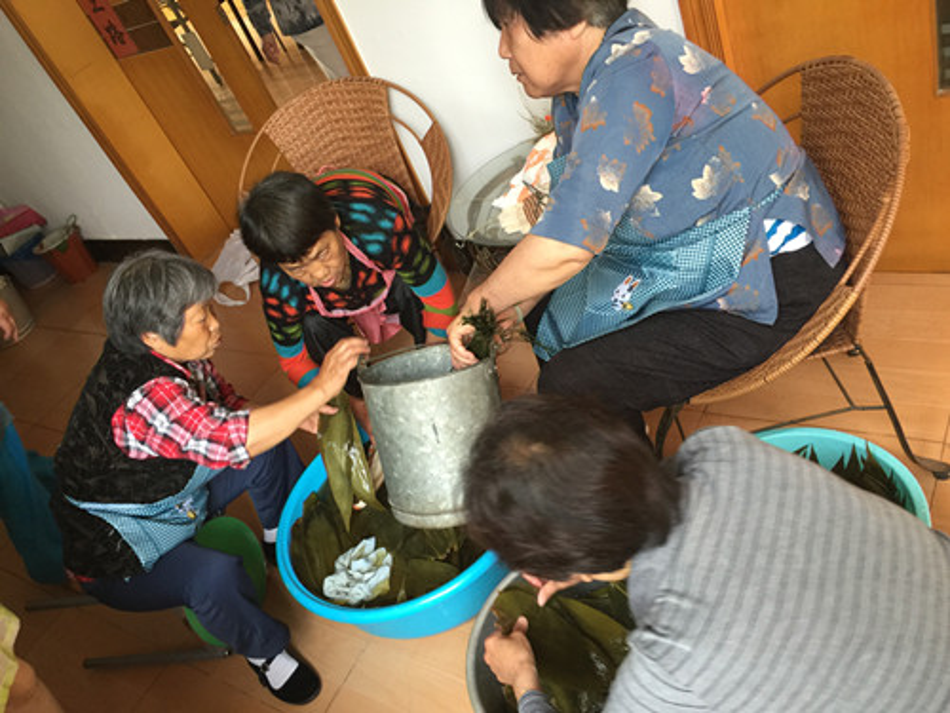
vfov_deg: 48.2
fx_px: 796
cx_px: 475
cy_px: 356
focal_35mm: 29
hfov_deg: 61.7
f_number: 2.2
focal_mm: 4.15
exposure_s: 1/15
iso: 50
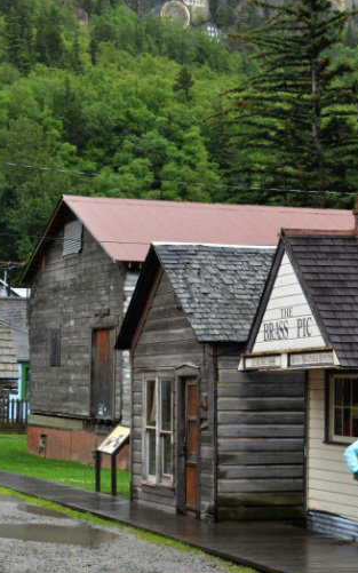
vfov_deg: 22.4
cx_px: 75
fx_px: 1437
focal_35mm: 92
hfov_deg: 14.1
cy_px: 155
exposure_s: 1/160
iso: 200
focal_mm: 40
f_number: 6.3
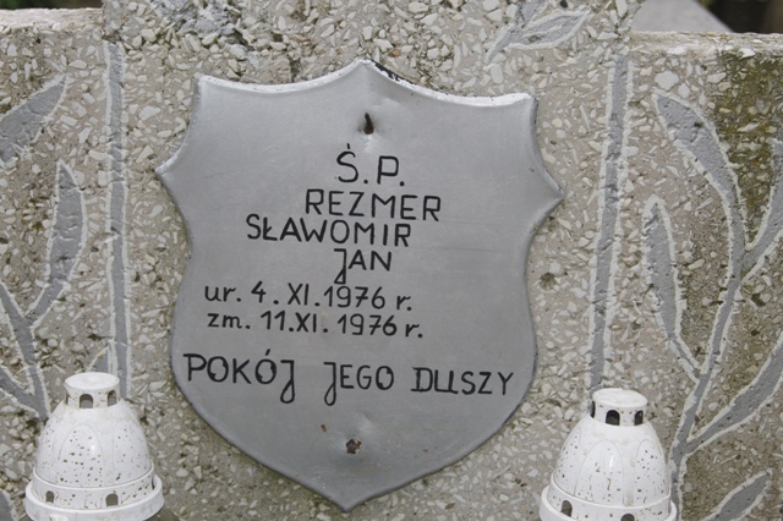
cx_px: 392
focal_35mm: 68
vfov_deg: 20.1
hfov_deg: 29.9
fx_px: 1467
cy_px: 260
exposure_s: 1/160
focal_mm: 45
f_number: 9
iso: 200
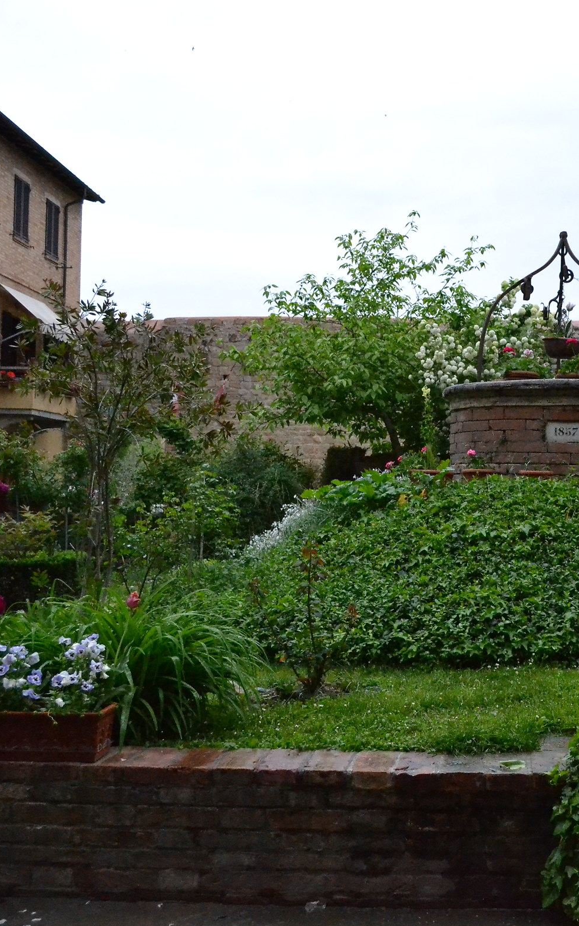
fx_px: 1060
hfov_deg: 29.5
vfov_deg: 47.2
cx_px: 506
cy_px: 469
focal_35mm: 42
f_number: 3.5
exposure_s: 1/2000
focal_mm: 18
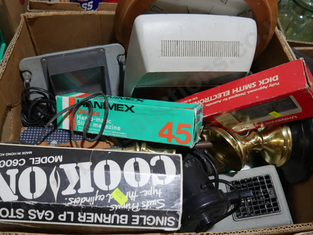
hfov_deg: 52.6
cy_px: 114
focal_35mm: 35
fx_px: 317
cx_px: 153
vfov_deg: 40.7
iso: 200
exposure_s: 1/80
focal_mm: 16
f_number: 3.6
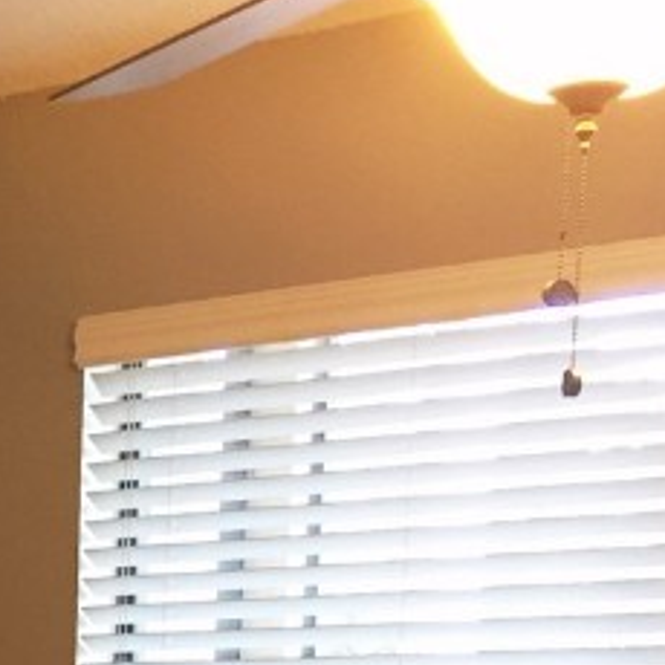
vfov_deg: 14.2
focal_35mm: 114
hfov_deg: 13.7
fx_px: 2478
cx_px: -509
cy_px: 1044
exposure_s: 1/30
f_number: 2.2
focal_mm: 4.15
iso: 100
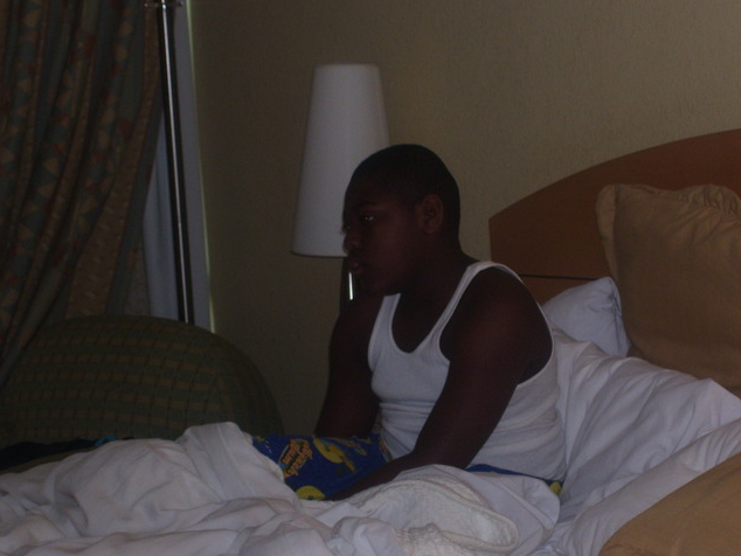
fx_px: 2398
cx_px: 368
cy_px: 277
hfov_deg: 17.6
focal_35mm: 112
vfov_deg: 13.2
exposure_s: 1/90
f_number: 4.6
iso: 125
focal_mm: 18
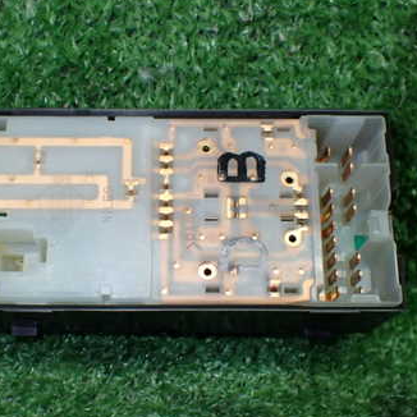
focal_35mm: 52
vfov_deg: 32.8
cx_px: 151
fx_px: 709
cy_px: 221
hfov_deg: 32.6
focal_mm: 5.79
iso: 320
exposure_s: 1/125
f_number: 2.4
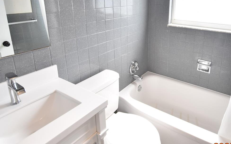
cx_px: 144
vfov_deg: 47.8
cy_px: 40
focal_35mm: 25
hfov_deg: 71.4
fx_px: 157
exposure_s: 1/250
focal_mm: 10
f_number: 3.5
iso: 800
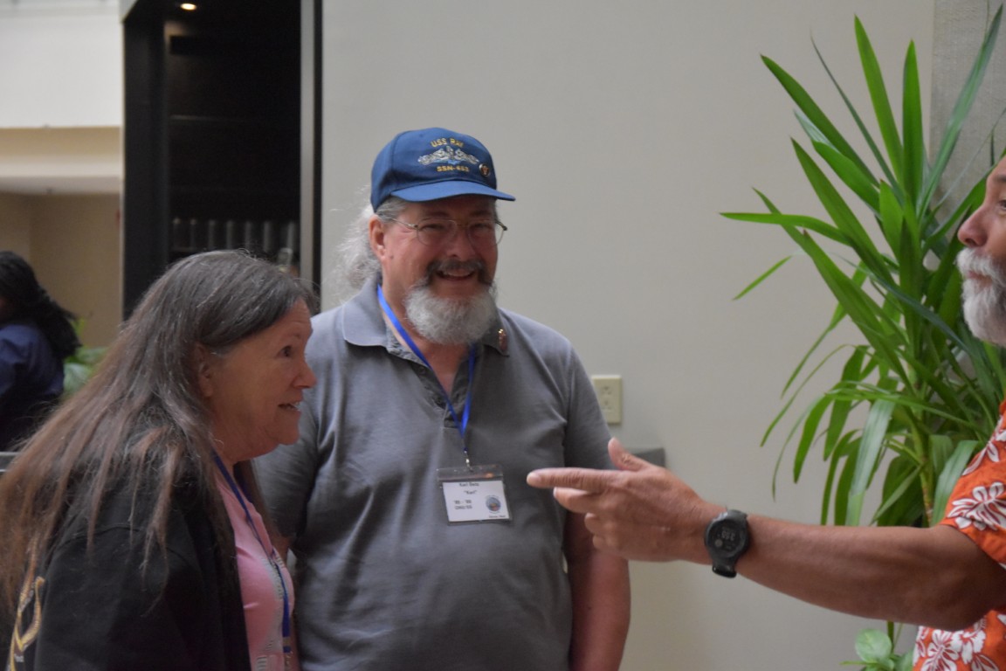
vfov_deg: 15.7
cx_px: 503
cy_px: 336
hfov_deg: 23.4
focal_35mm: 87
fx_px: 2431
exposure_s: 1/125
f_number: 5
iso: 5600
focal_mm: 58
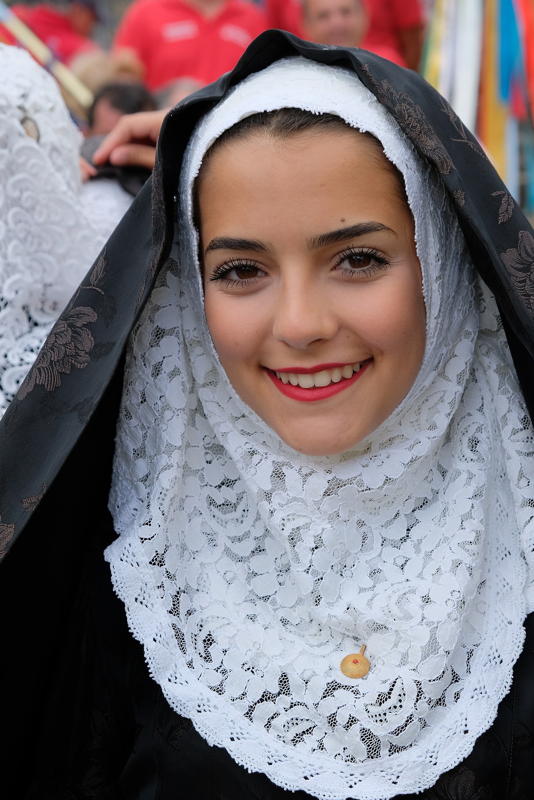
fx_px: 1980
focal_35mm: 89
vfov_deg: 22.9
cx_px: 301
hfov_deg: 15.4
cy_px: 455
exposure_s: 1/300
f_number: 5.6
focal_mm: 50.5
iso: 400
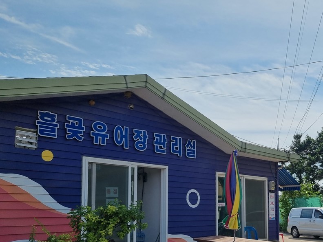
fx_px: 392
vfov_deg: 33.8
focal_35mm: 42
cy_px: 175
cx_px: 254
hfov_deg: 42.9
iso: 50
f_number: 1.8
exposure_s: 1/5488
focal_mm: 5.4
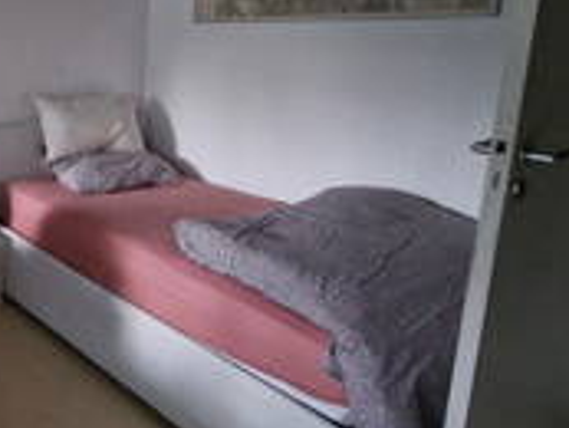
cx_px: 13
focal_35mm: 27
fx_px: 444
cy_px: 115
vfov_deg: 49.7
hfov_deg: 53.1
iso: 1250
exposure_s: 1/25
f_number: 2.2
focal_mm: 2.2
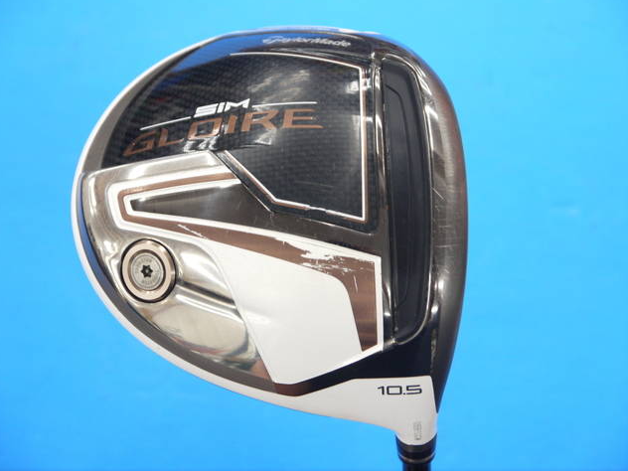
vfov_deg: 17.4
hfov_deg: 23.0
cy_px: 234
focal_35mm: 85
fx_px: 1542
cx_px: 311
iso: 800
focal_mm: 42
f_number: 5.6
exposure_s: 1/80
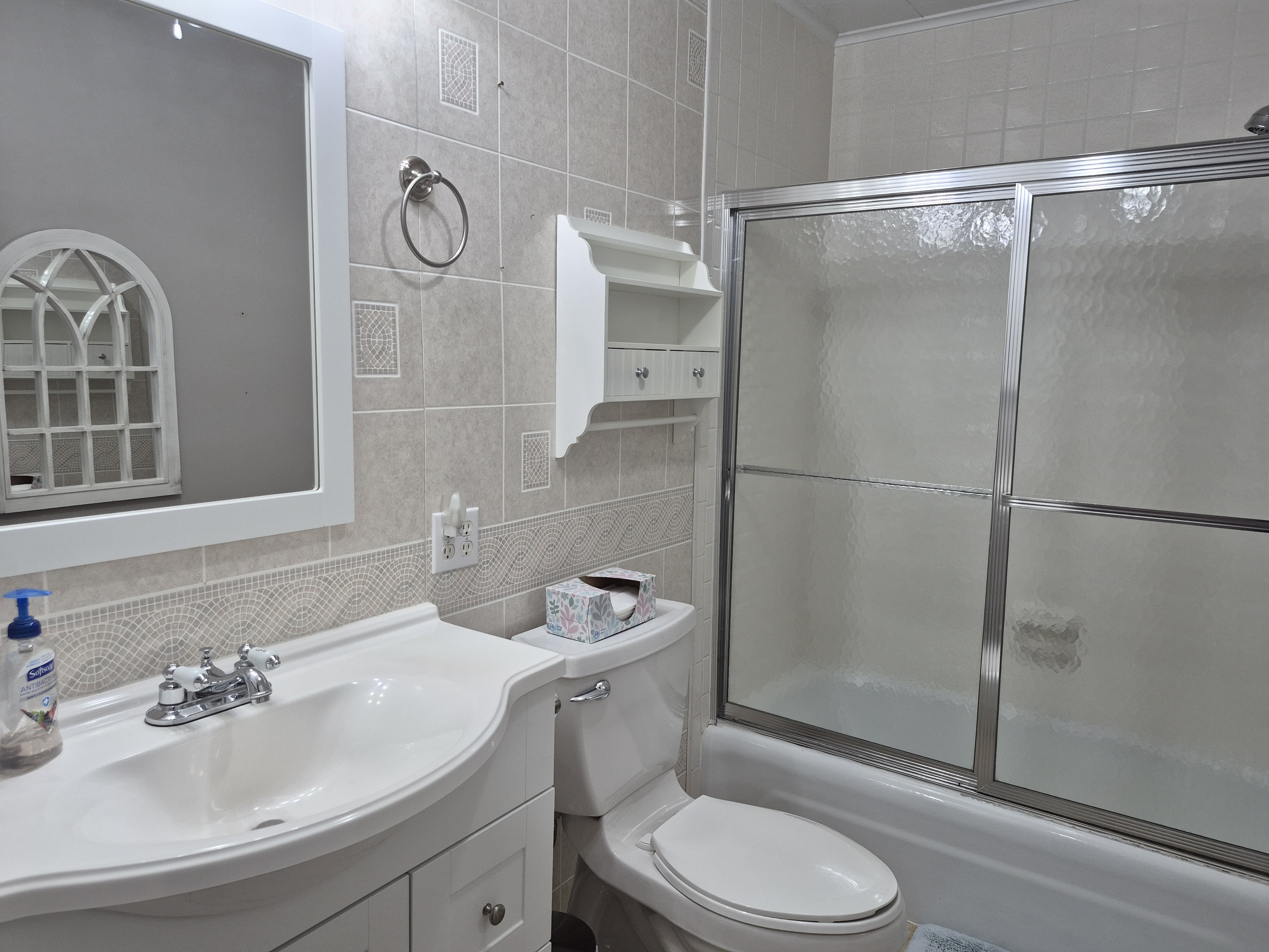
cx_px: 634
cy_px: 476
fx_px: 843
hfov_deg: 73.9
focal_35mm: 23
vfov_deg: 58.9
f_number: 1.8
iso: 125
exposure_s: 1/120
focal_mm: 5.4
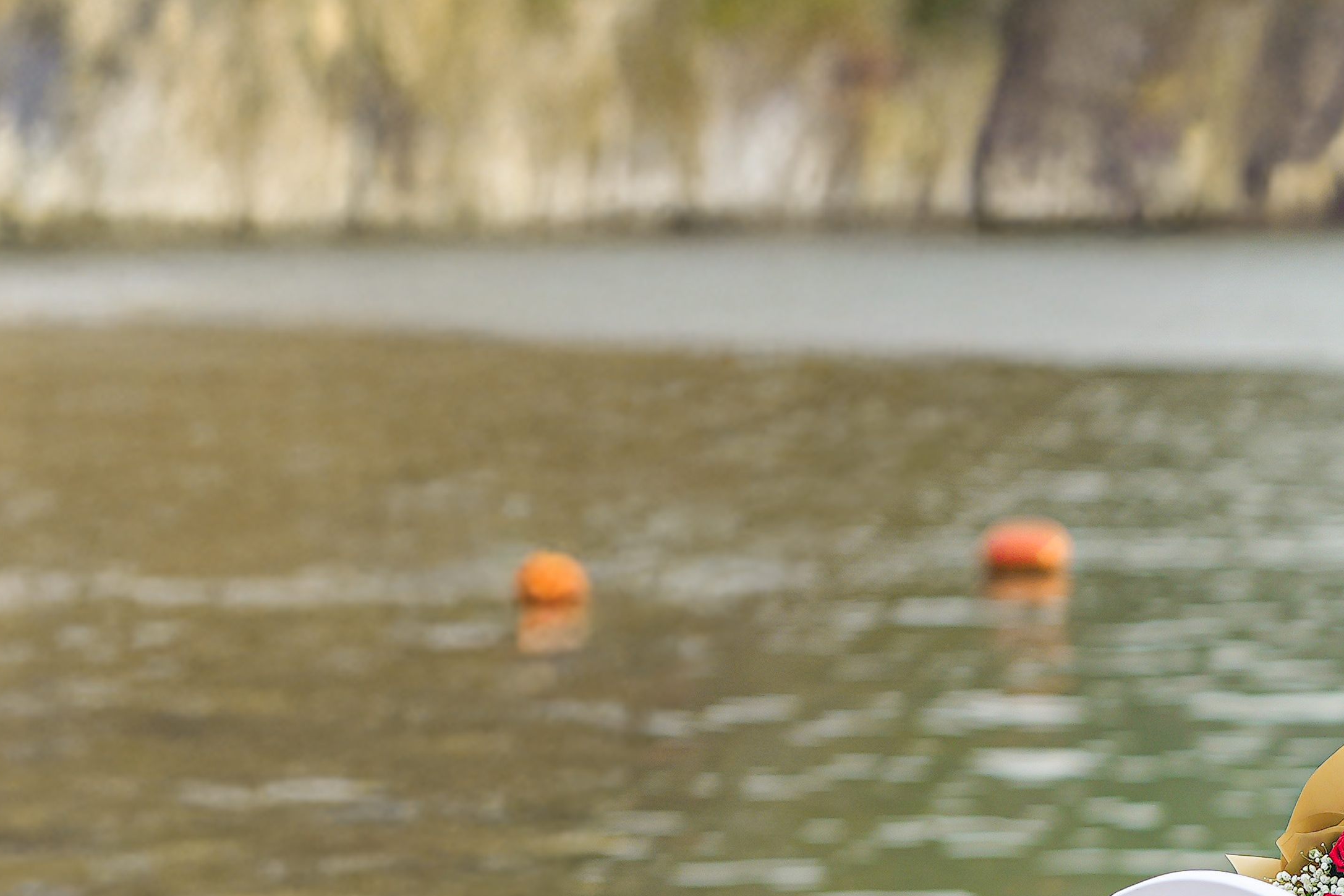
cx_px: 1685
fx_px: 10228
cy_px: 929
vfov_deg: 5.0
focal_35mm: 274
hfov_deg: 7.4
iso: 100
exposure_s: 1/640
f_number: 1.8
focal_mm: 85
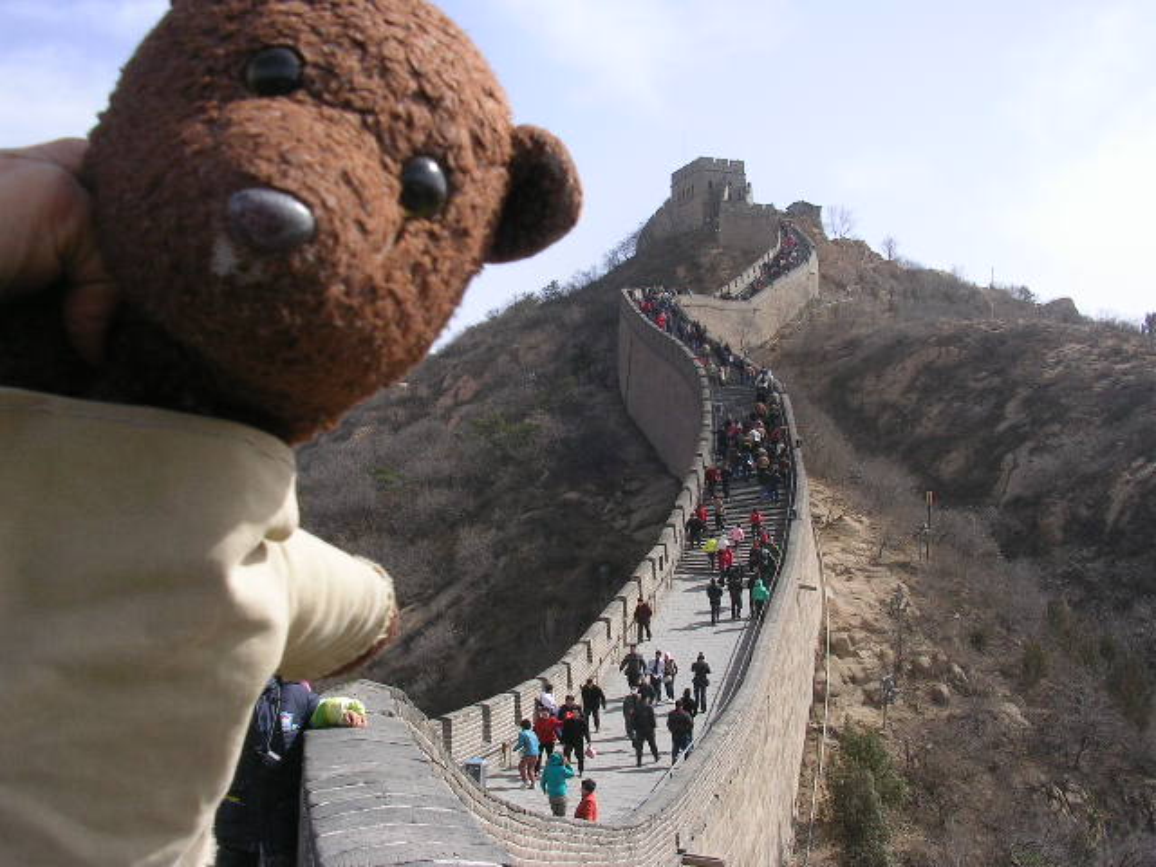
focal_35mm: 38
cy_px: 434
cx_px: 578
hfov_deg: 49.0
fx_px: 1269
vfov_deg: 37.7
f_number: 5.6
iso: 50
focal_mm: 5.8
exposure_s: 1/240
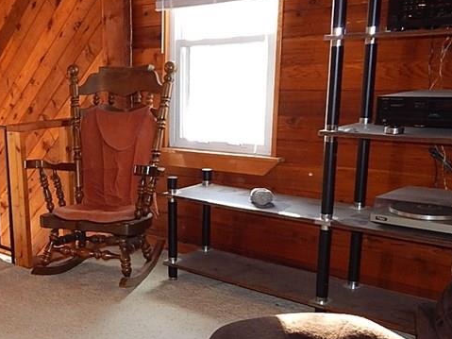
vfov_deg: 30.5
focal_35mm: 47
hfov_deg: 37.9
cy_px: 244
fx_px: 614
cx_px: 51
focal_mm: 4
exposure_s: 1/30
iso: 200
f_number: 3
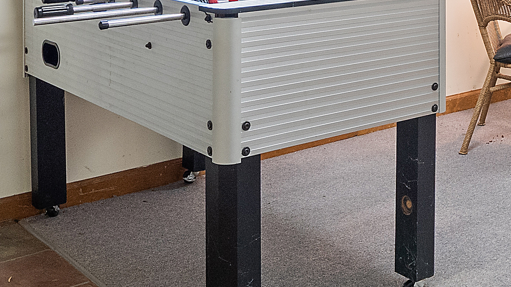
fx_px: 867
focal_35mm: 64
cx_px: 442
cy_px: -128
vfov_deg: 17.2
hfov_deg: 31.6
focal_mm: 8
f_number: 5.6
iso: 400
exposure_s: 1/6
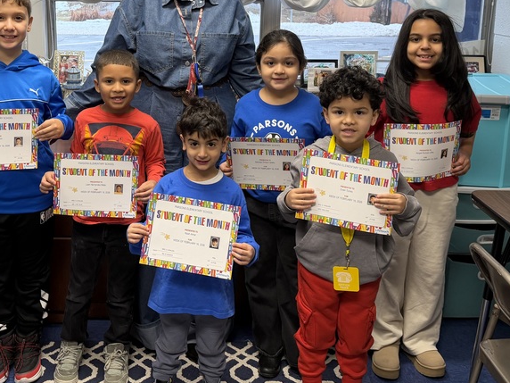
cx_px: 191
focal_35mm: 43
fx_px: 634
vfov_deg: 32.9
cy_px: 92
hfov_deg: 43.5
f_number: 1.78
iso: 125
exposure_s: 1/60
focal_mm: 6.76
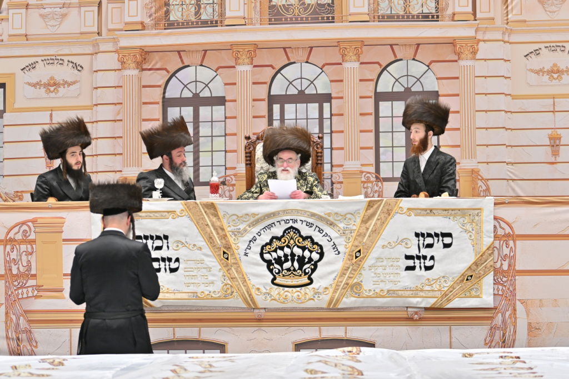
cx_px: 284
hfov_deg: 14.5
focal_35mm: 142
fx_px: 2244
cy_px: 190
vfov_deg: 9.7
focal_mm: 95
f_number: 2.8
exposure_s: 1/320
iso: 250
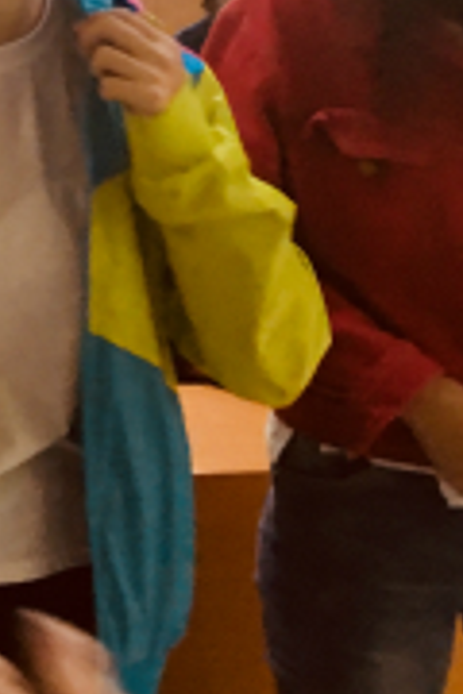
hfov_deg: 11.4
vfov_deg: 18.2
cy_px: -135
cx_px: -490
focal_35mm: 107
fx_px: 2064
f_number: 2.2
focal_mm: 4.15
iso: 100
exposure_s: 1/17
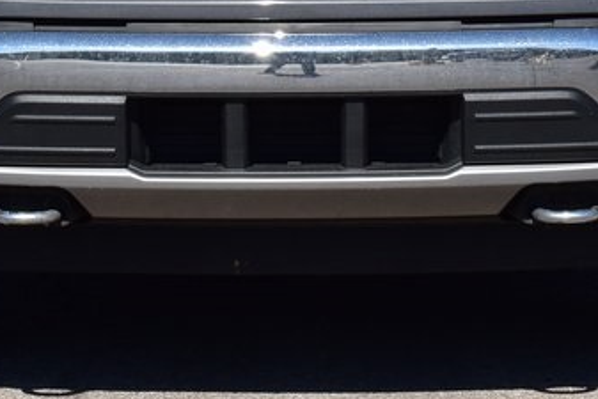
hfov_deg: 8.2
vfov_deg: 5.5
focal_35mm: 251
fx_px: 4163
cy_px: -129
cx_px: 287
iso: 400
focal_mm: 55
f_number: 11
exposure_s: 1/500
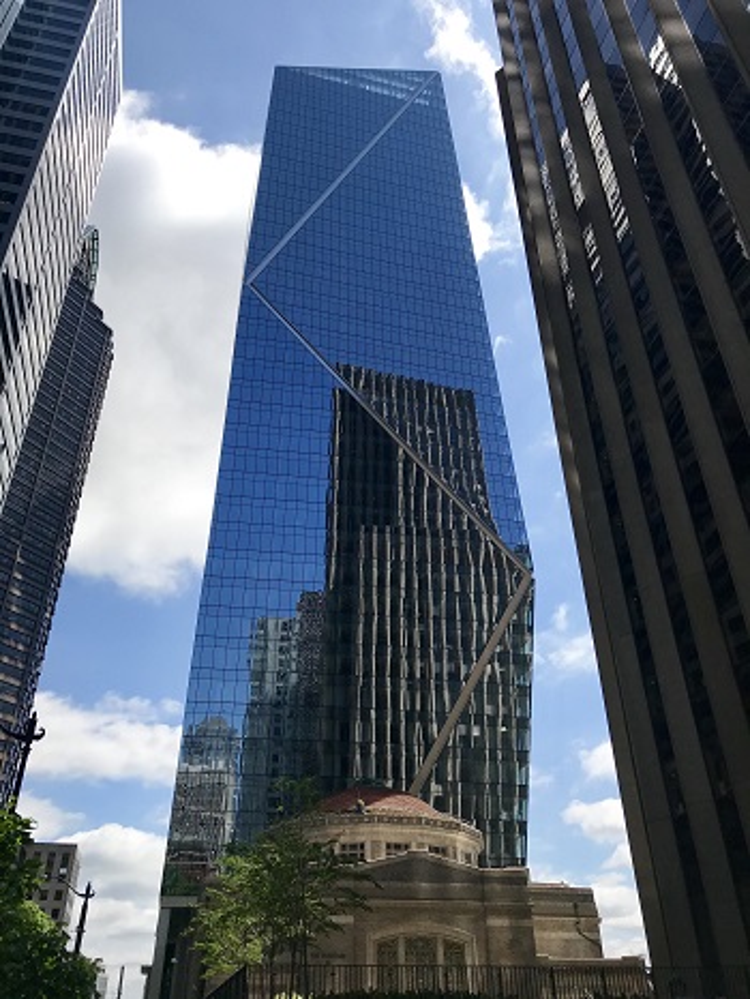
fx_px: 808
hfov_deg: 49.8
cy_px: 500
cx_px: 375
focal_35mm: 28
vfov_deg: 63.4
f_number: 1.8
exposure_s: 1/3831
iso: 20
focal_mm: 3.99
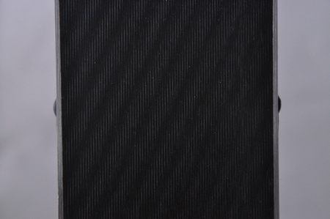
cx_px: 165
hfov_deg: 13.1
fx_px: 1442
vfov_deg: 8.7
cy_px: 110
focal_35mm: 158
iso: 3200
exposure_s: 1/125
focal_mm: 105
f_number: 11
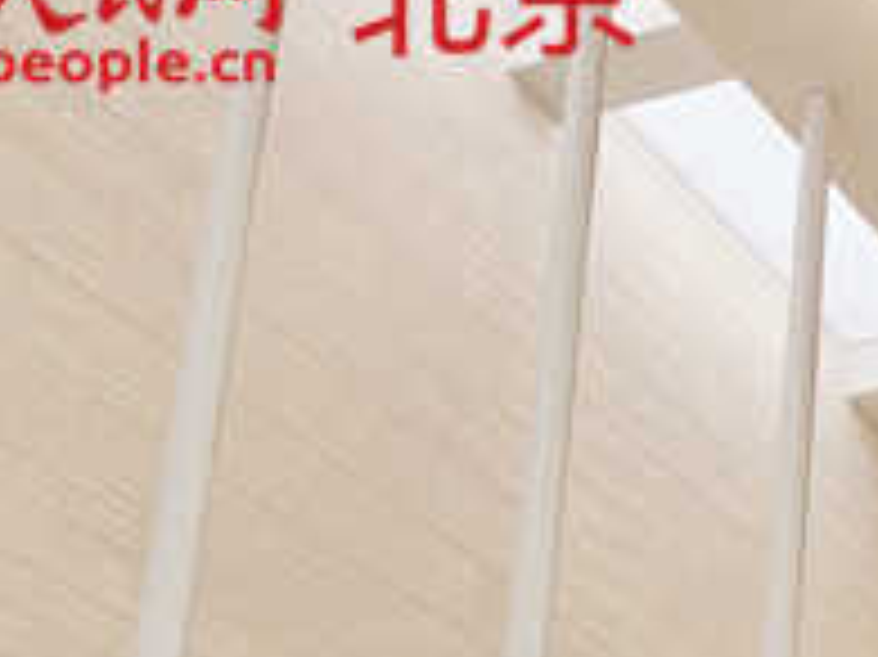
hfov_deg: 18.0
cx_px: 1463
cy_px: 1145
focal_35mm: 92
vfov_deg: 14.3
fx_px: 2332
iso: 50
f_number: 1.6
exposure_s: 1/120
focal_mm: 6.06
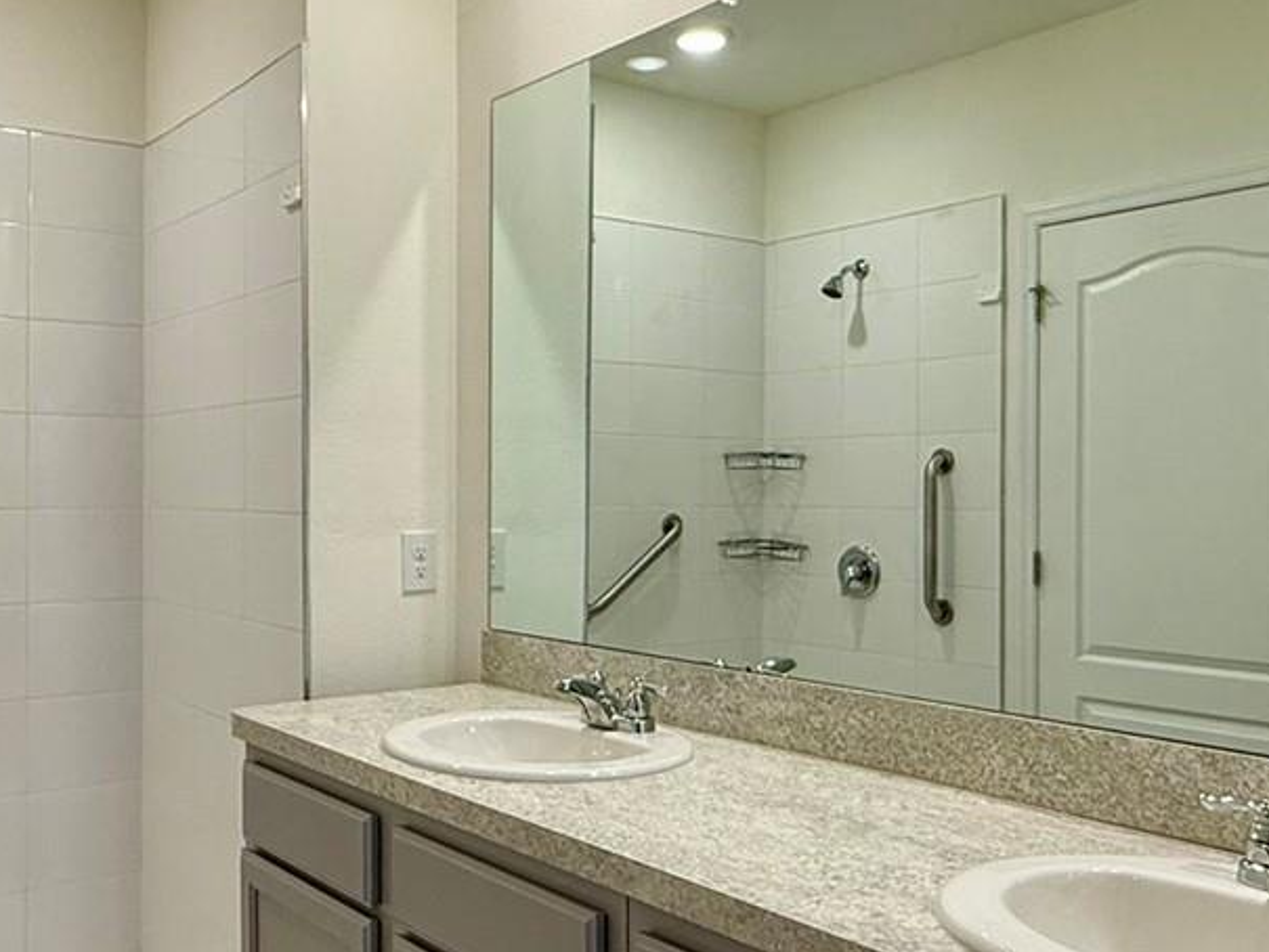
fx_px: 1357
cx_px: 562
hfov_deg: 50.0
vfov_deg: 38.7
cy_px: 470
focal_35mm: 37
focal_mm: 2.22
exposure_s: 1/120
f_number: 2.2
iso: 125
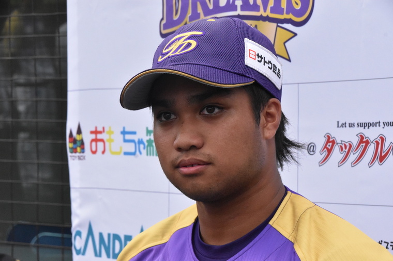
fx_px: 1637
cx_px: 196
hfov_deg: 13.7
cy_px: 130
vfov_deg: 9.1
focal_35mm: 150
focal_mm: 100
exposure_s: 1/1600
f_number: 10
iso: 5000
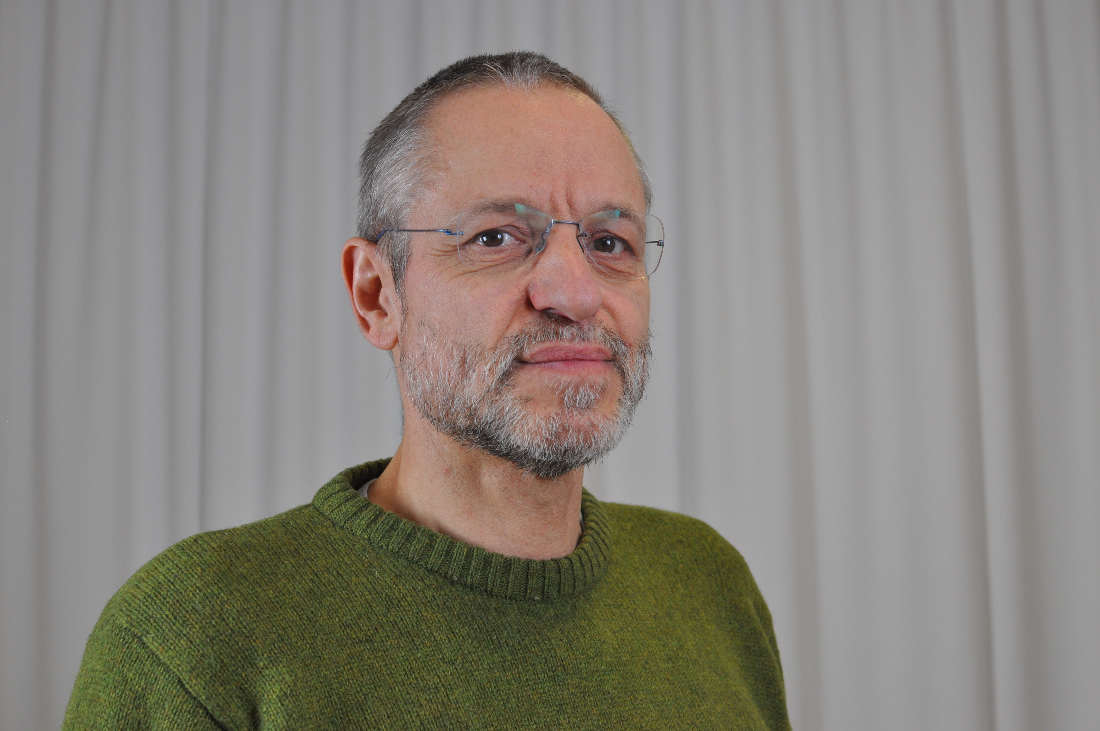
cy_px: 366
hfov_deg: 37.9
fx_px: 1602
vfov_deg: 25.7
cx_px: 550
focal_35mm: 52
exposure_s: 1/80
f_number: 4.5
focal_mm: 35
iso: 400
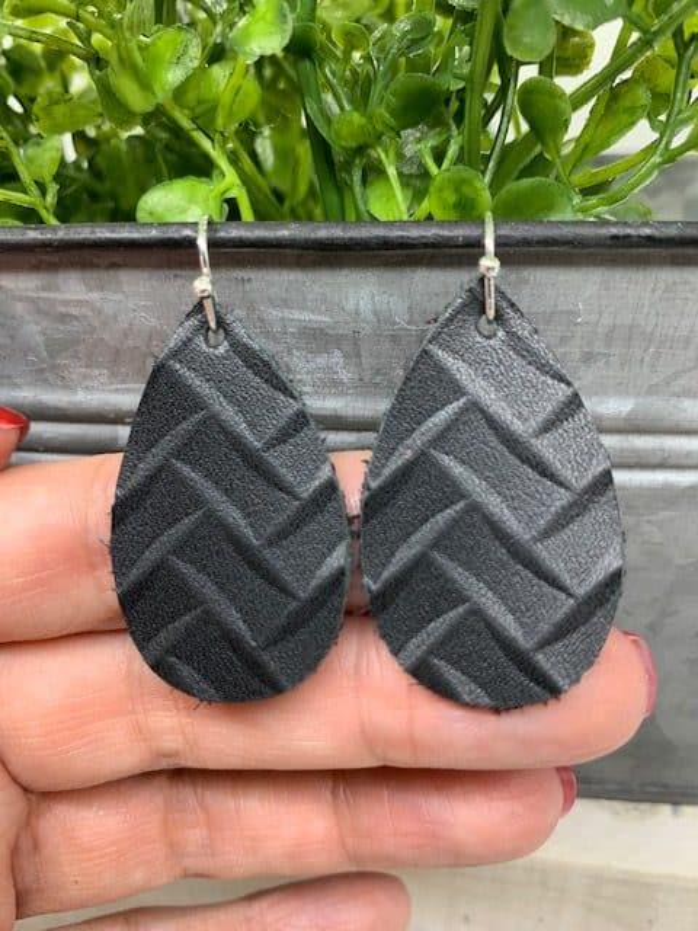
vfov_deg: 67.3
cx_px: 349
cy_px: 466
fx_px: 699
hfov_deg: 53.1
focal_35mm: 26
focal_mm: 4.25
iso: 80
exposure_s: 1/120
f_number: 1.8
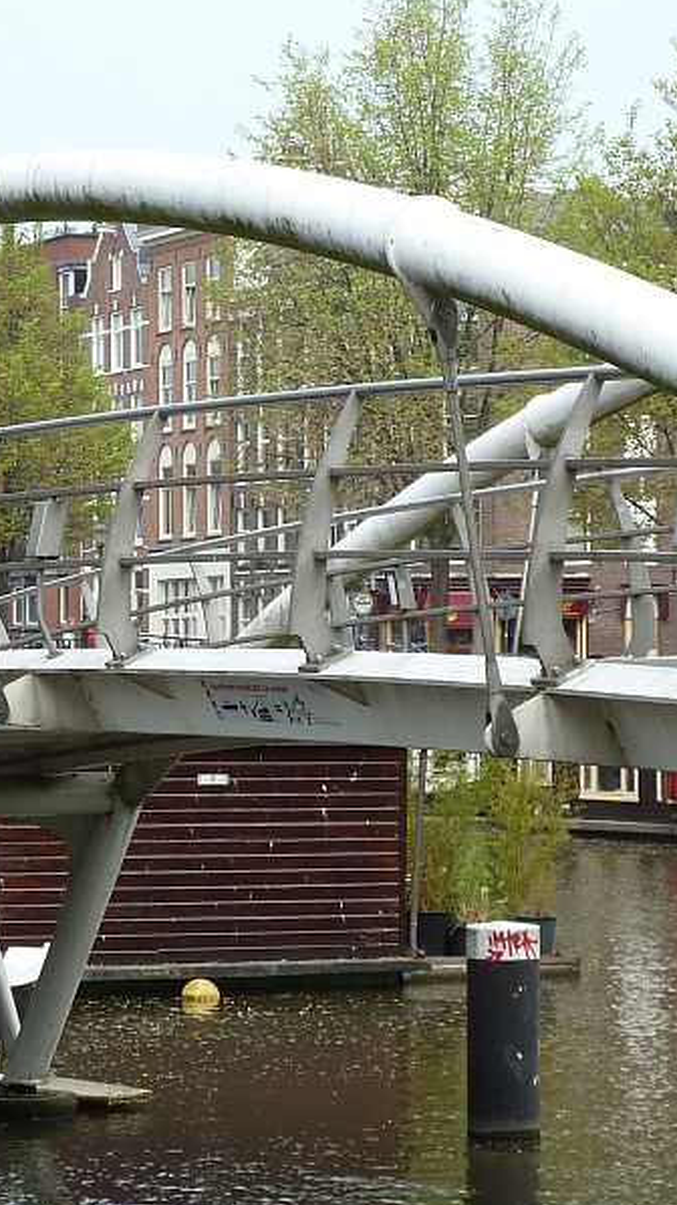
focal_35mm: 125
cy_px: 685
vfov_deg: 17.2
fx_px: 3993
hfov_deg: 9.7
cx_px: 169
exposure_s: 1/200
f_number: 4.1
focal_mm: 11
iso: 80
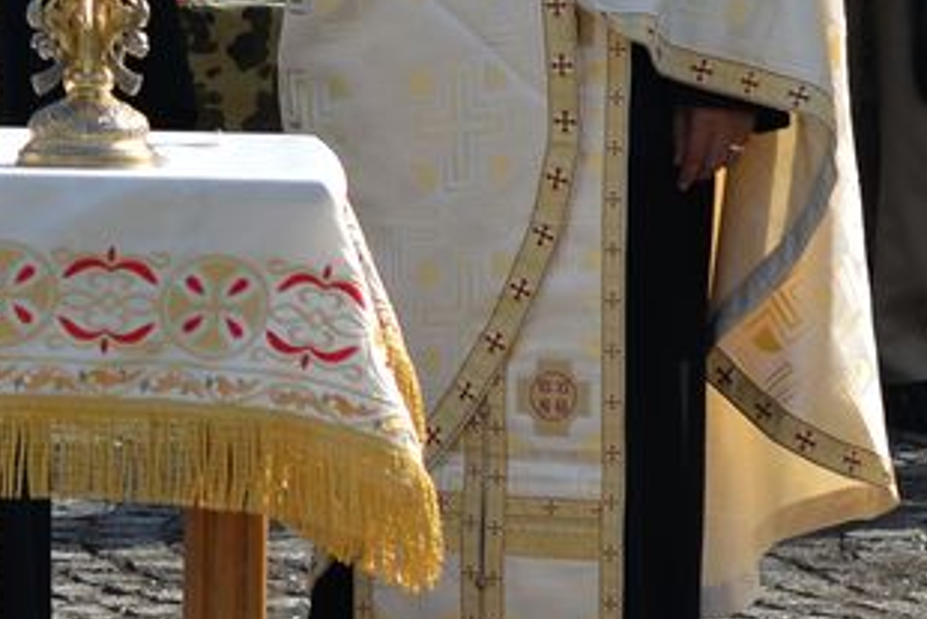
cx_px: -139
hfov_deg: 5.6
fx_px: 9403
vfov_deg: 3.8
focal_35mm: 365
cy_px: -191
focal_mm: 70
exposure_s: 1/1250
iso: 200
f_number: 4
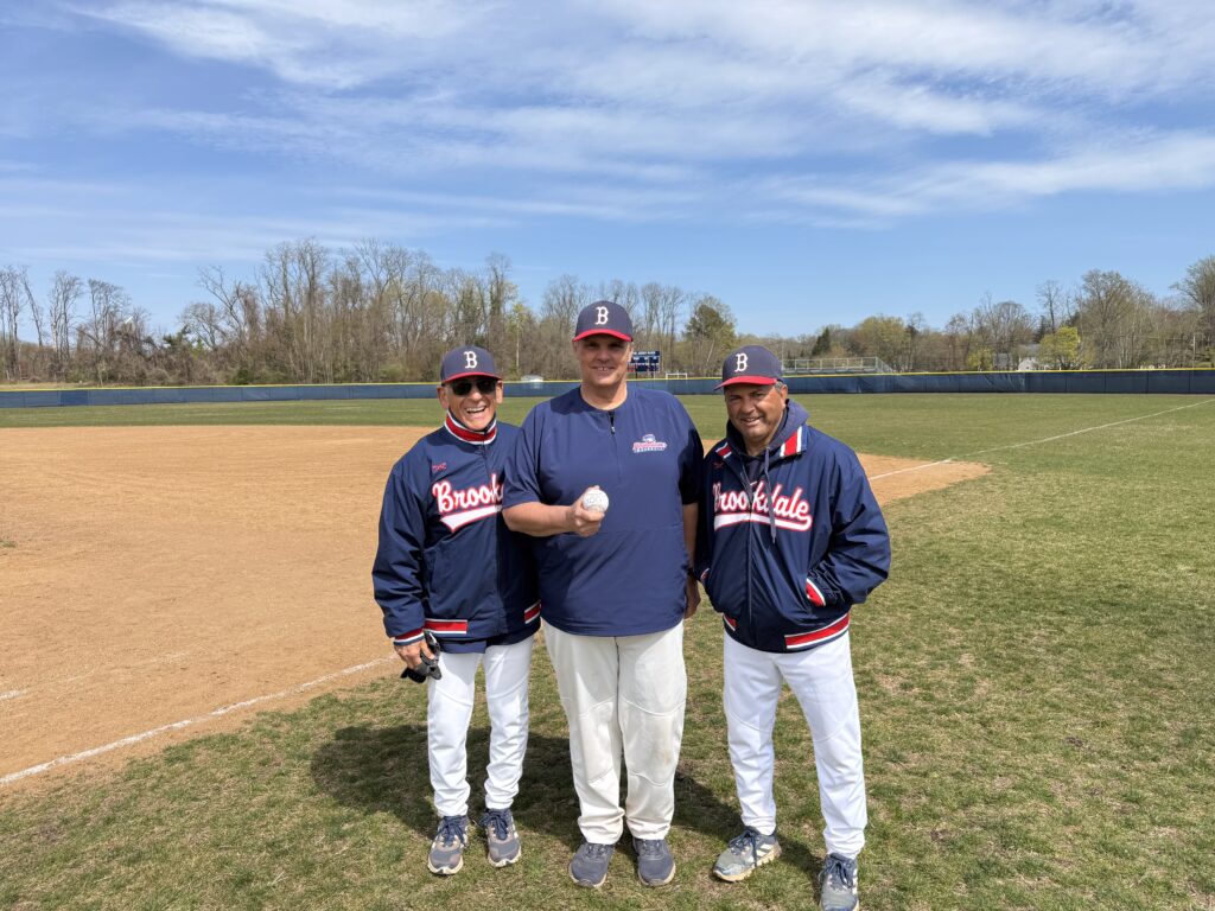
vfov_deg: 56.8
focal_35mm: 24
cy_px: 456
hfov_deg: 71.6
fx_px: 842
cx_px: 608
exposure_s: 1/4975
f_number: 1.78
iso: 80
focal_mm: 6.76
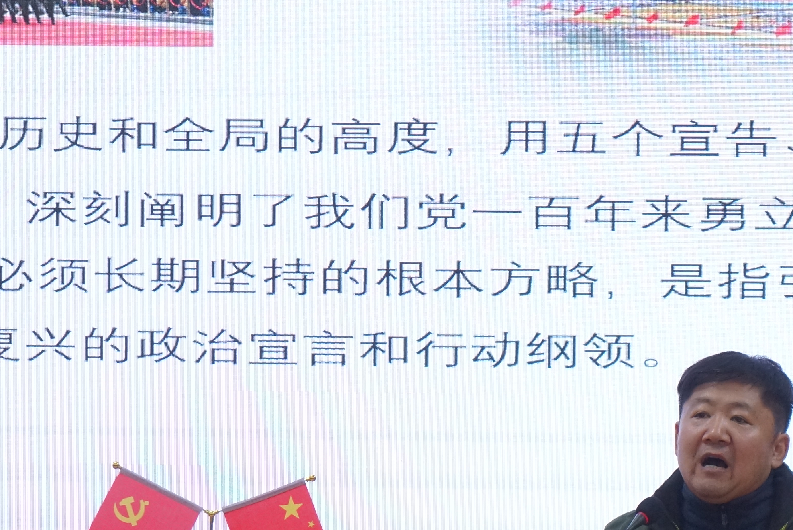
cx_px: 657
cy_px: 548
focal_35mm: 176
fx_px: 3879
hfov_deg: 11.6
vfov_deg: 7.8
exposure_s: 1/125
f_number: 5.6
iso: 1600
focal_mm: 55
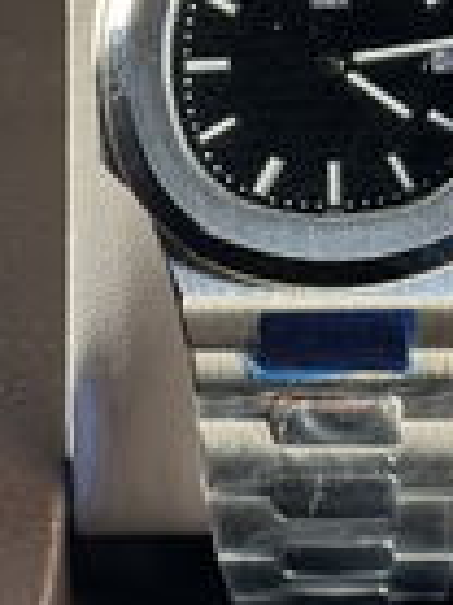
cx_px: 340
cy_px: -28
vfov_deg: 10.6
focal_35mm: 184
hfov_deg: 8.0
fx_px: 3215
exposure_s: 1/111
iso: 80
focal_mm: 6.76
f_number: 1.78
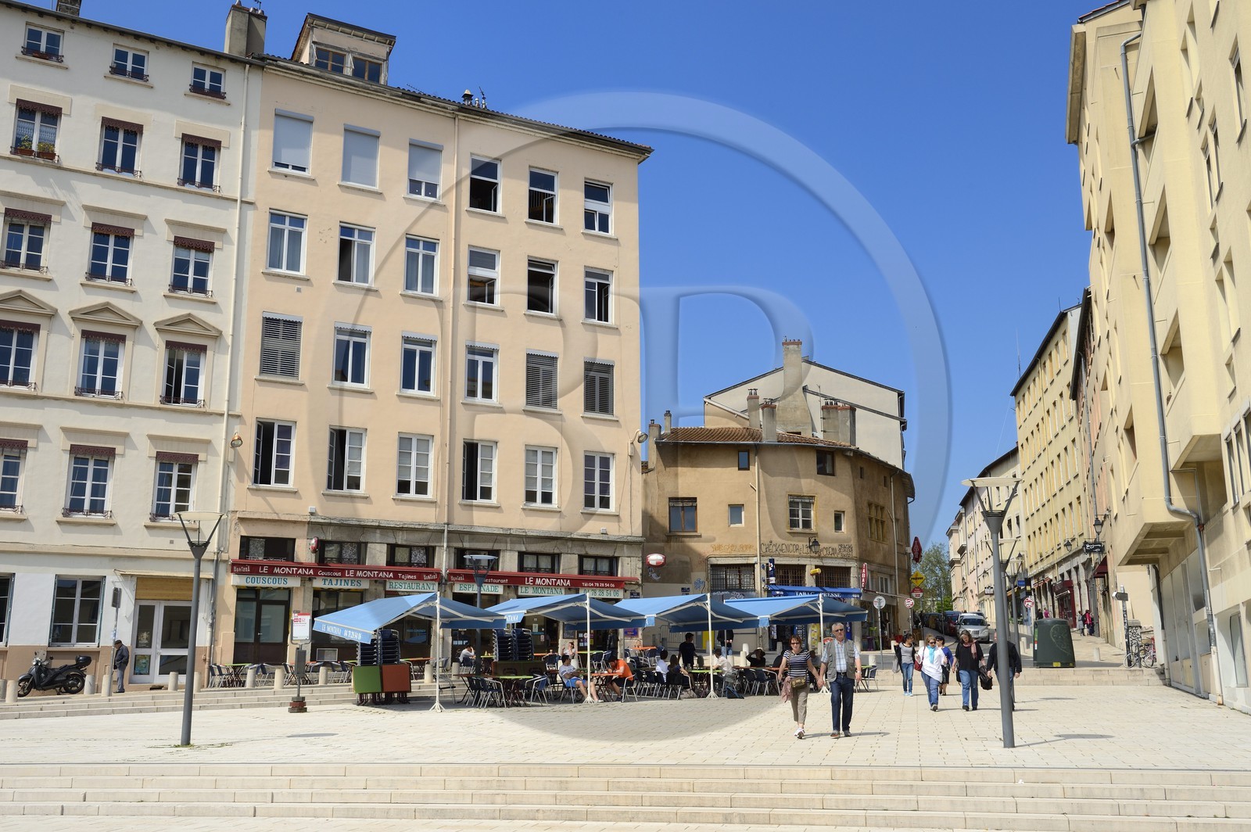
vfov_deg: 37.8
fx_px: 1215
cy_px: 416
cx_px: 626
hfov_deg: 54.5
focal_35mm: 35
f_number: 11
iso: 200
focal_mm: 35
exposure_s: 1/320
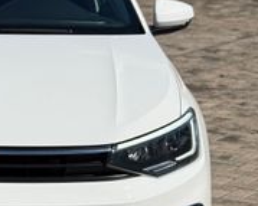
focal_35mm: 123
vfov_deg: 12.5
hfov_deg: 15.1
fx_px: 939
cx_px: -45
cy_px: 59
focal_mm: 6.76
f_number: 1.78
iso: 64
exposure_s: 1/9901
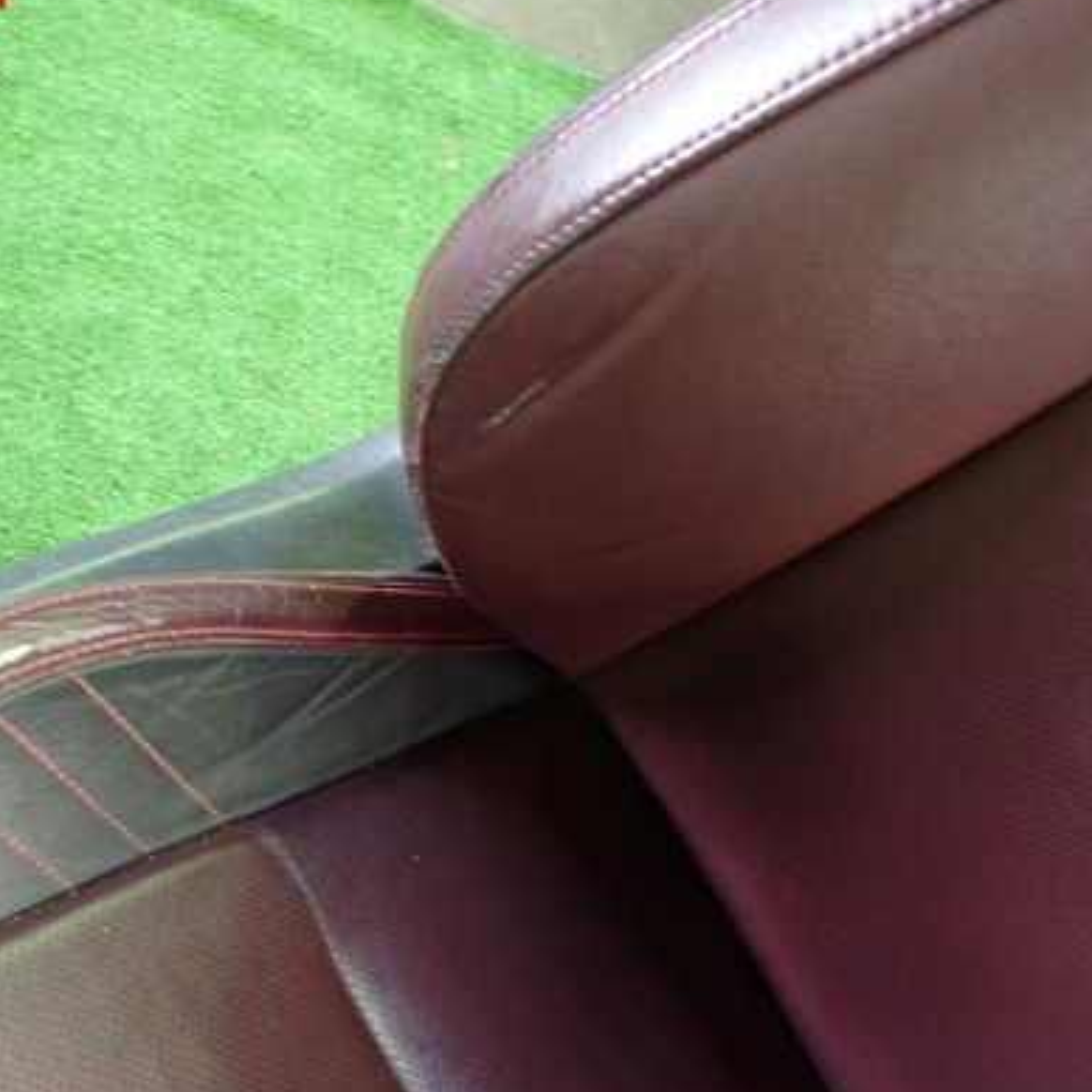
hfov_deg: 40.3
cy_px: 588
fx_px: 1463
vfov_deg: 40.9
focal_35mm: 41
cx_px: 341
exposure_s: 1/30
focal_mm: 5.4
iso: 800
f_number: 2.3
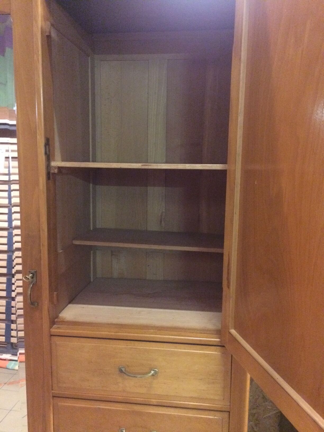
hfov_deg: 48.2
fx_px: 362
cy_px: 216
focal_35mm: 29
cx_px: 162
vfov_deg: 61.7
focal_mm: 4.15
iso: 500
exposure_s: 1/17
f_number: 2.2
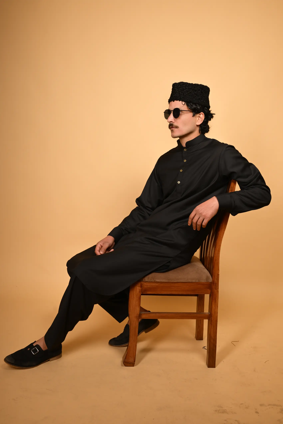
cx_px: 142
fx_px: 460
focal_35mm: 39
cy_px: 212
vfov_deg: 49.6
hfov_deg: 34.2
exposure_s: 1/200
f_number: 7.1
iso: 200
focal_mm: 39
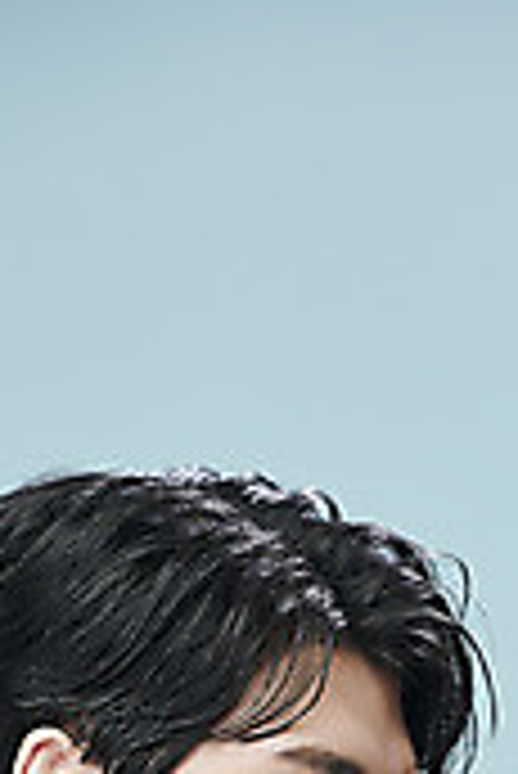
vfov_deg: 5.5
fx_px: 8034
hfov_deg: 3.7
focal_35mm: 373
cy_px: 882
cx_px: 372
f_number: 5.6
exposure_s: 1/125
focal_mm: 160
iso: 50
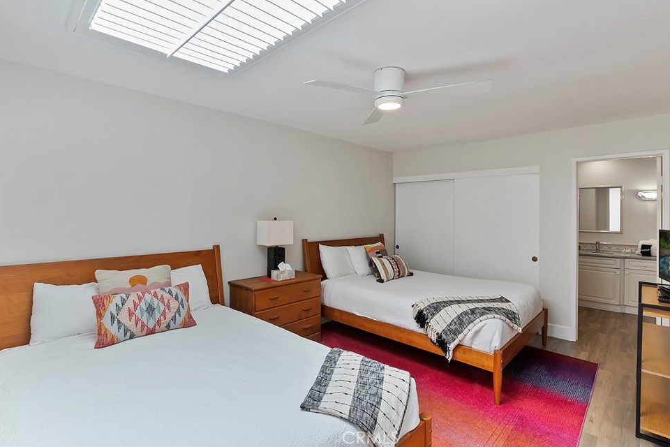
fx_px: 298
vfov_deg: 73.7
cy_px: 209
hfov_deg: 96.7
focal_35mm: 16
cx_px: 333
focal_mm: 10
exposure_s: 1/30
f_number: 10
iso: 400
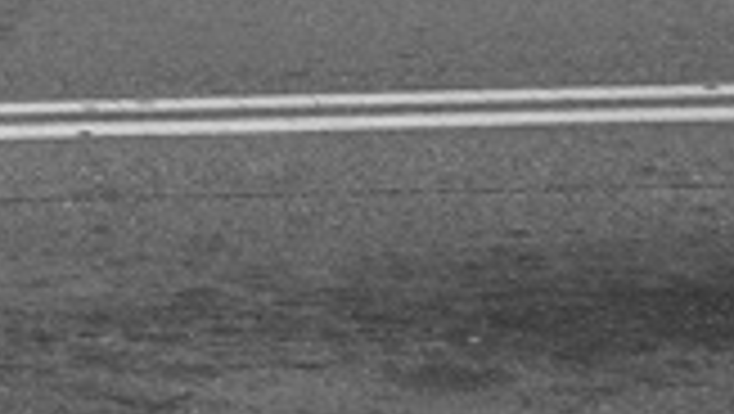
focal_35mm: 173
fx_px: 3370
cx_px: -405
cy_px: -922
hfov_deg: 11.8
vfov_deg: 6.3
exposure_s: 1/1600
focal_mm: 20.3
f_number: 6.3
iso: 200
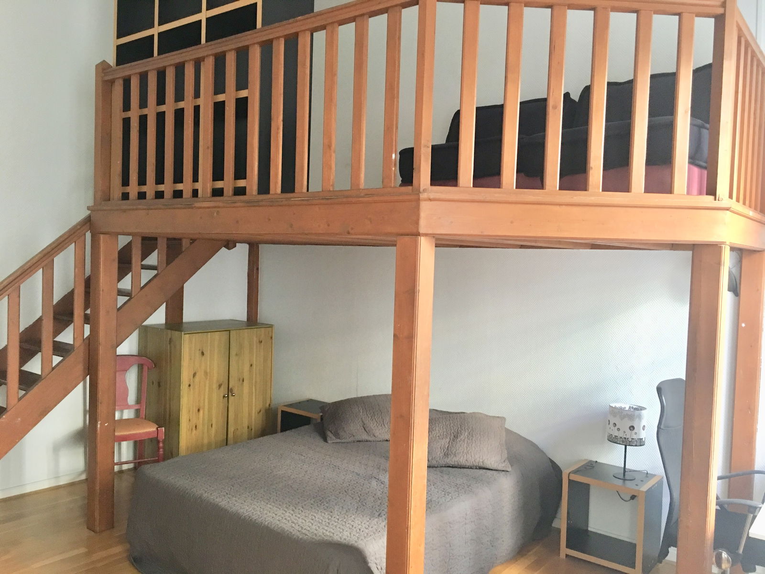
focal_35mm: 29
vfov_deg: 48.2
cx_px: 382
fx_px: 641
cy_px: 287
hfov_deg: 61.7
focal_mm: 4.15
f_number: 2.2
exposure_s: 1/17
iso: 100
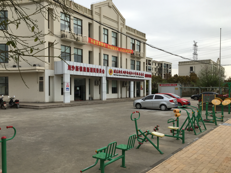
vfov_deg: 44.1
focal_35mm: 32
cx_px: 107
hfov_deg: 56.7
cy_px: 92
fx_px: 214
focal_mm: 4.15
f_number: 2.2
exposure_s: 1/1748
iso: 25
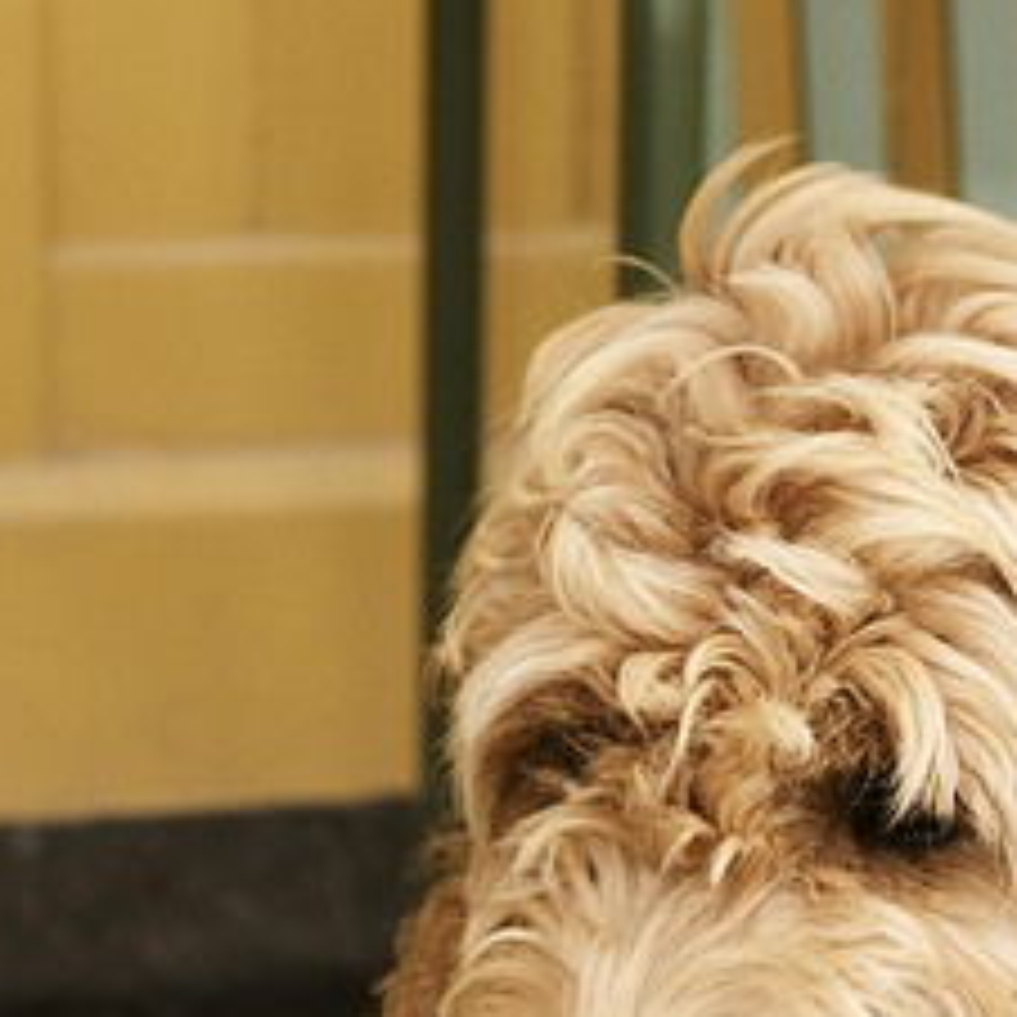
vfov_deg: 10.6
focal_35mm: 163
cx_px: 531
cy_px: 1033
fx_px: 5418
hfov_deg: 10.7
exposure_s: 1/200
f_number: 5.6
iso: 200
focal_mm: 50
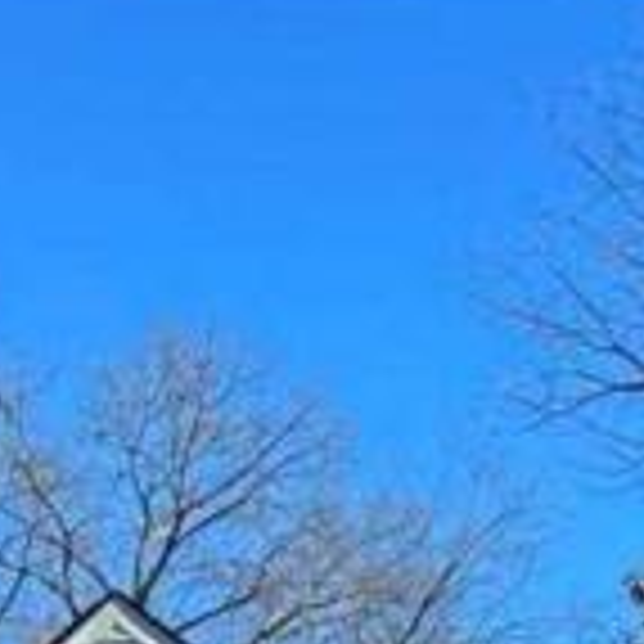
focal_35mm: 107
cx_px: -396
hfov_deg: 14.8
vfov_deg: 14.4
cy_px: 1148
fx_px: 2252
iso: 80
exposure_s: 1/1988
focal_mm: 6.86
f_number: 1.78
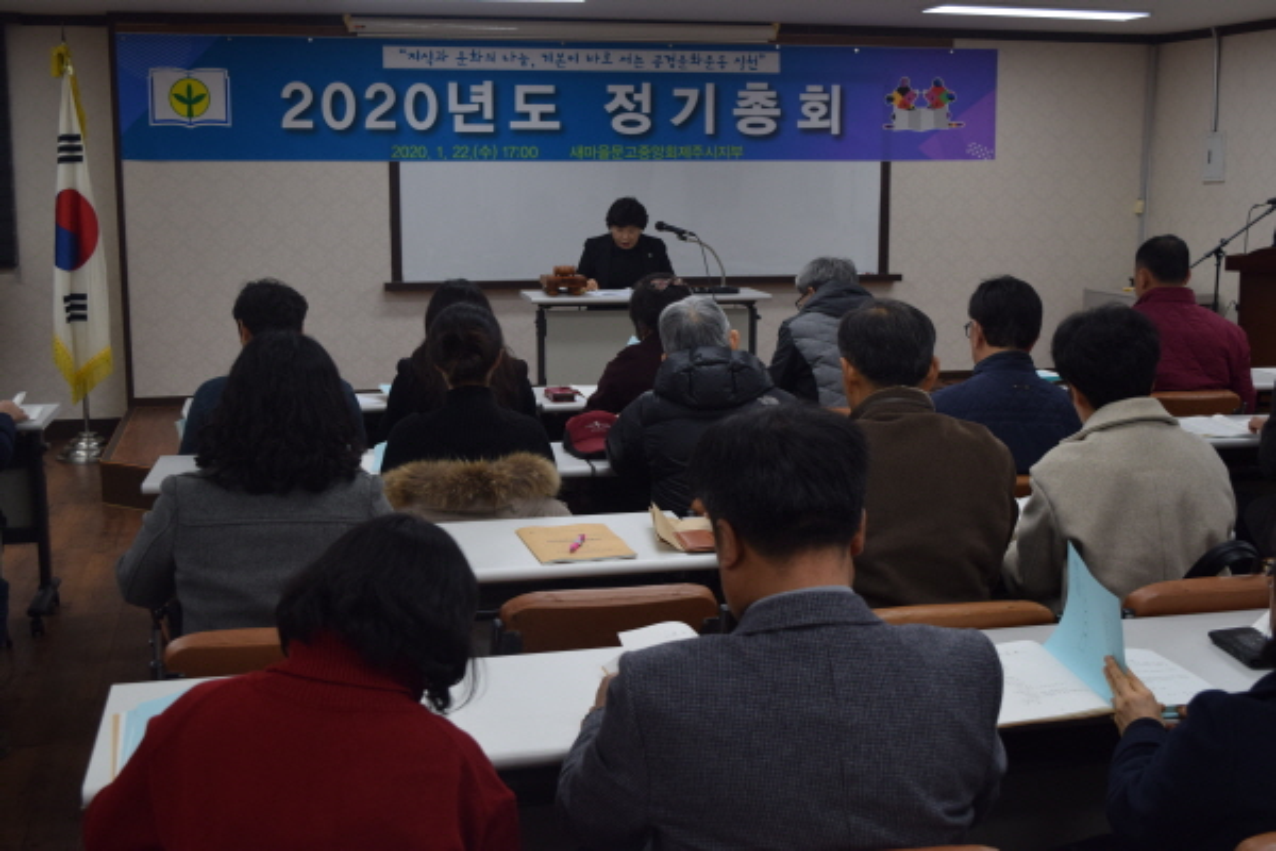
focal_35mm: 44
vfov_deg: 30.8
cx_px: 638
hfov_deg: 45.0
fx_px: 1542
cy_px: 426
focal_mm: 29
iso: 400
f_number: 6.3
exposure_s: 1/160
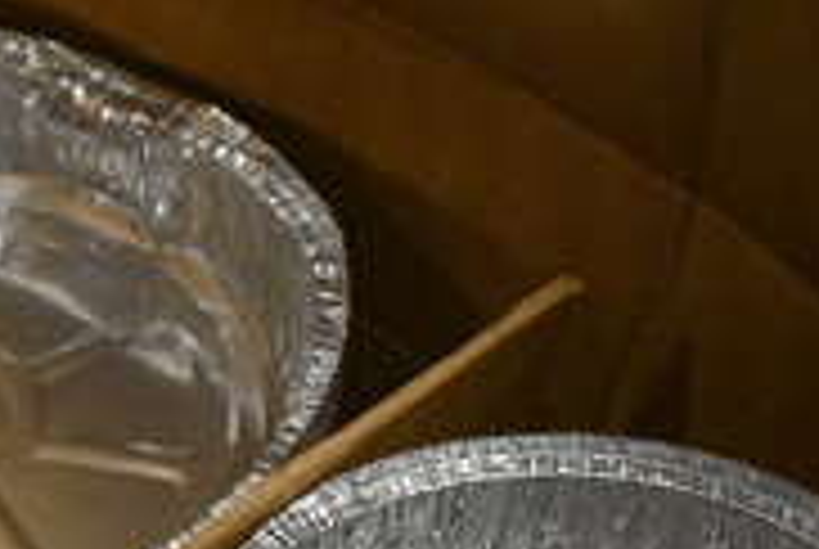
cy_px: 873
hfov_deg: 18.6
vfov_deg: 12.3
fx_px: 2408
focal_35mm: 106
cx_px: -86
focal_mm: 21
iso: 3600
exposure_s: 1/125
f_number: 3.8
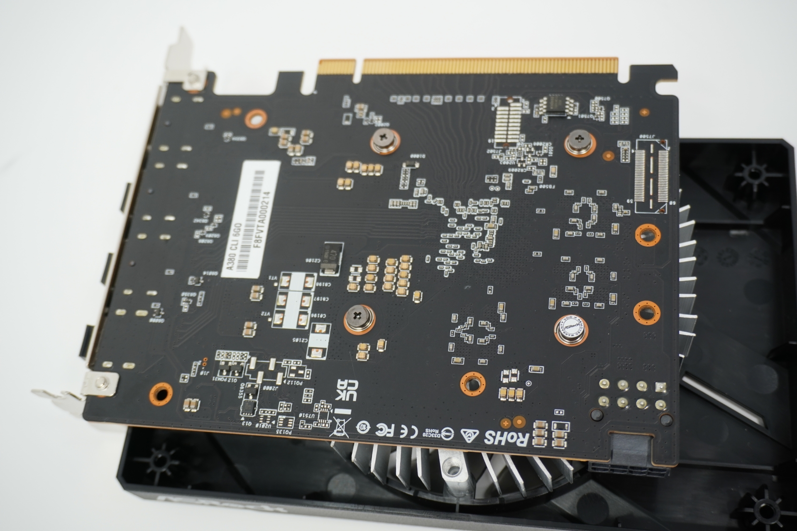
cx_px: 398
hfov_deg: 46.4
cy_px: 266
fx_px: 930
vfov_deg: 31.9
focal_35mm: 42
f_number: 4.5
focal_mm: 28
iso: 400
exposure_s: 1/60
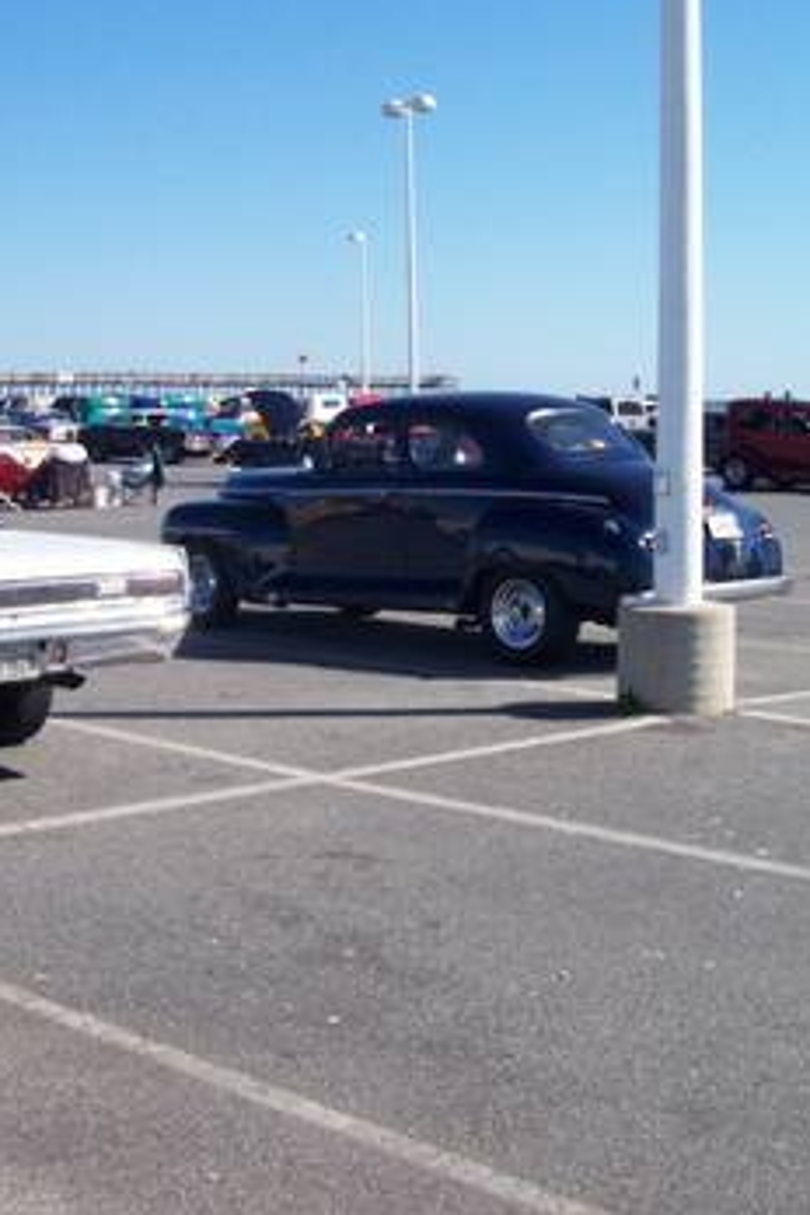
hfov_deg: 22.3
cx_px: 367
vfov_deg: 32.8
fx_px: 2059
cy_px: 499
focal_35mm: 61
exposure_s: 1/542
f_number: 5.1
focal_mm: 5.6
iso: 80
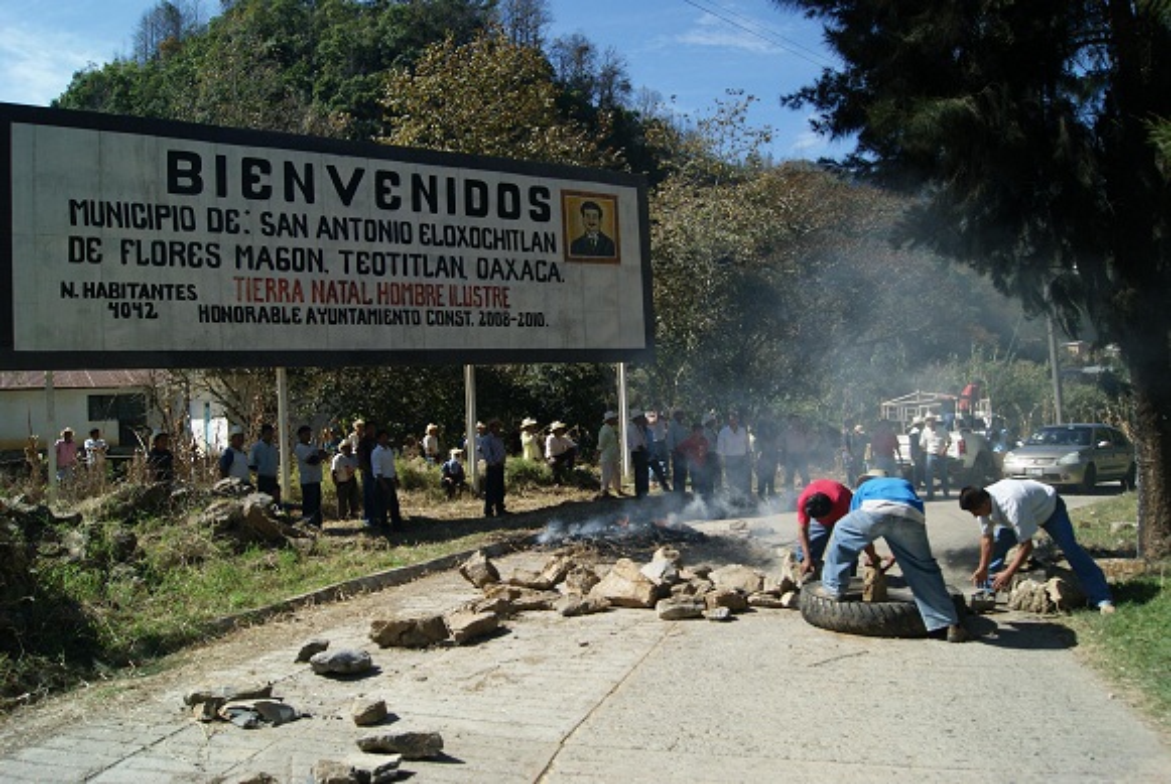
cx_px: 586
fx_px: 879
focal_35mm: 27
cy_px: 392
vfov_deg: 48.1
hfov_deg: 67.3
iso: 100
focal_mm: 18
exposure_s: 1/640
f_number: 5.6
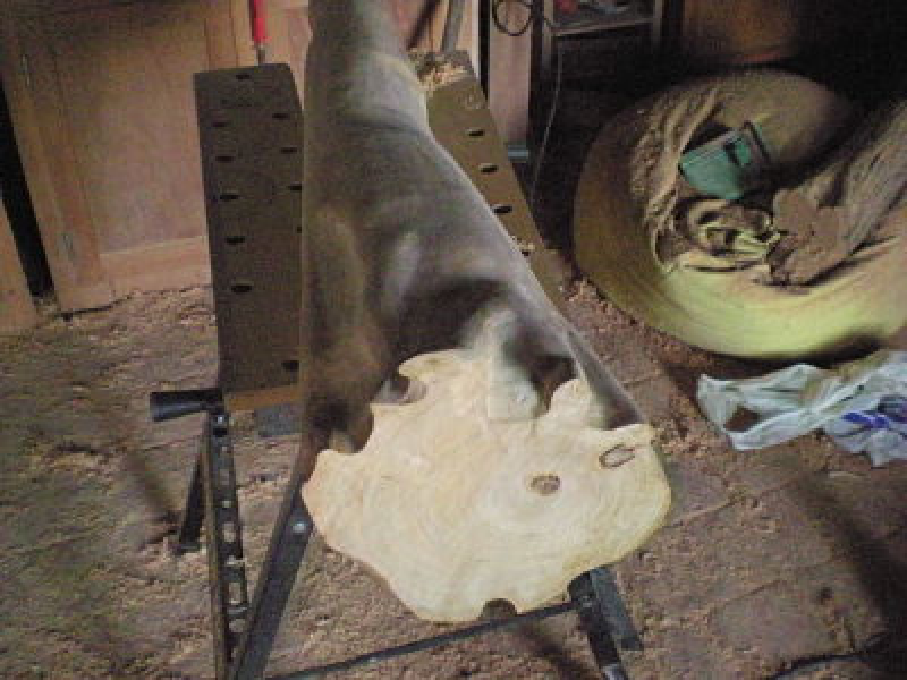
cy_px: 340
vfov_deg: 37.7
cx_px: 454
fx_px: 996
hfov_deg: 49.0
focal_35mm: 38
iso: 1600
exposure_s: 1/122
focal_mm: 6.3
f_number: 3.1
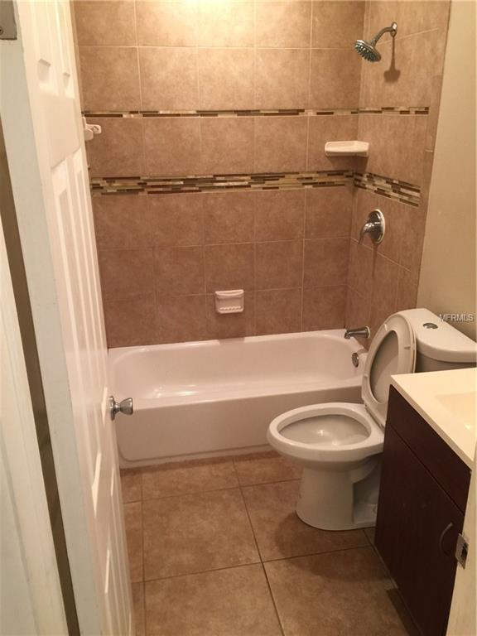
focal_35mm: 29
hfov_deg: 48.2
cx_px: 238
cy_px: 318
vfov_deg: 61.7
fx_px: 533
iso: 80
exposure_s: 1/15
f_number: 2.2
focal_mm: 4.15
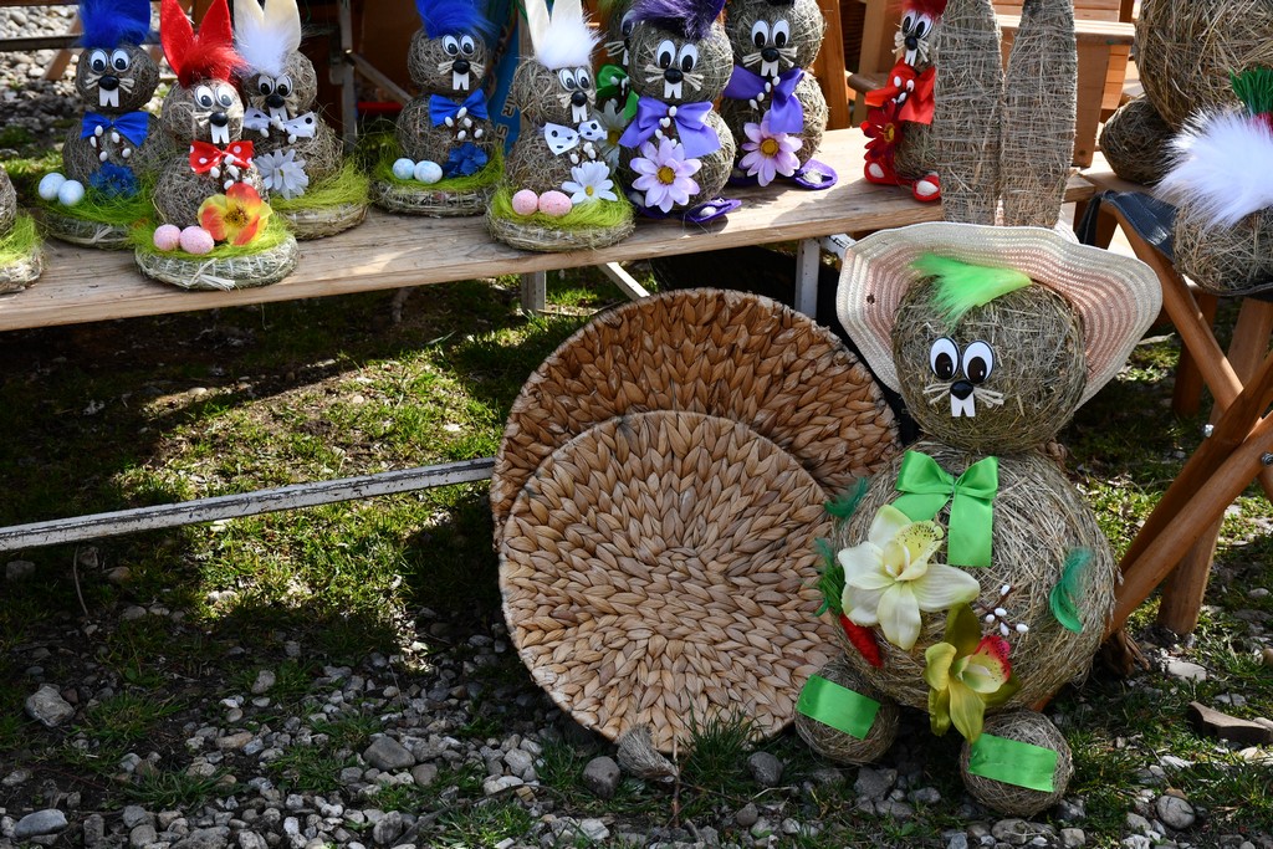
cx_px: 636
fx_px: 2546
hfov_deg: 28.1
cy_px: 424
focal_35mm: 72
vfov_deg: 18.9
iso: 200
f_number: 7.1
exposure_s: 1/250
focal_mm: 48
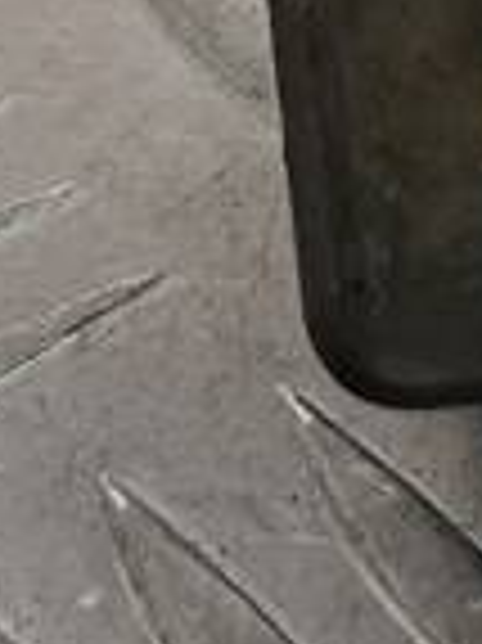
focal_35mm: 194
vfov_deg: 9.9
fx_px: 3607
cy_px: -261
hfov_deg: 6.4
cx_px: 1842
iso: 97
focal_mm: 4.11
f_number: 1.6
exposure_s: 1/100
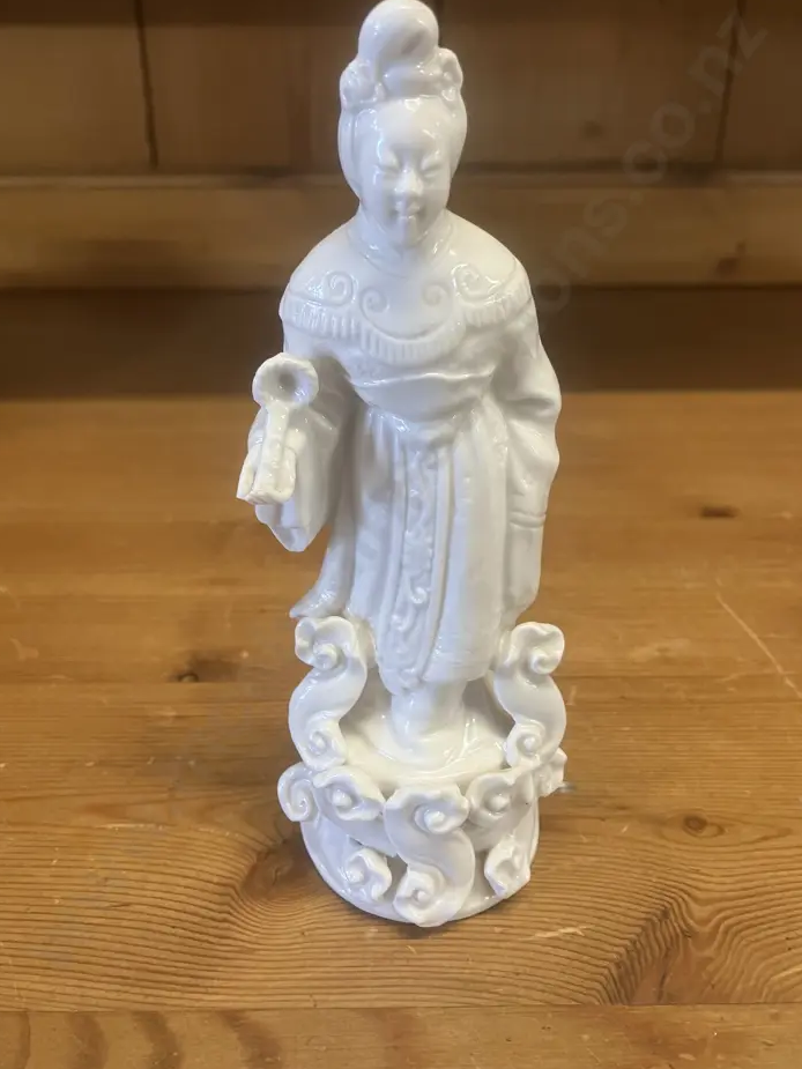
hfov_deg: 45.5
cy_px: 492
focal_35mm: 31
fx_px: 957
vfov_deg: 58.3
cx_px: 396
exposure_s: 1/50
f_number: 1.8
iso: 125
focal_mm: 3.99
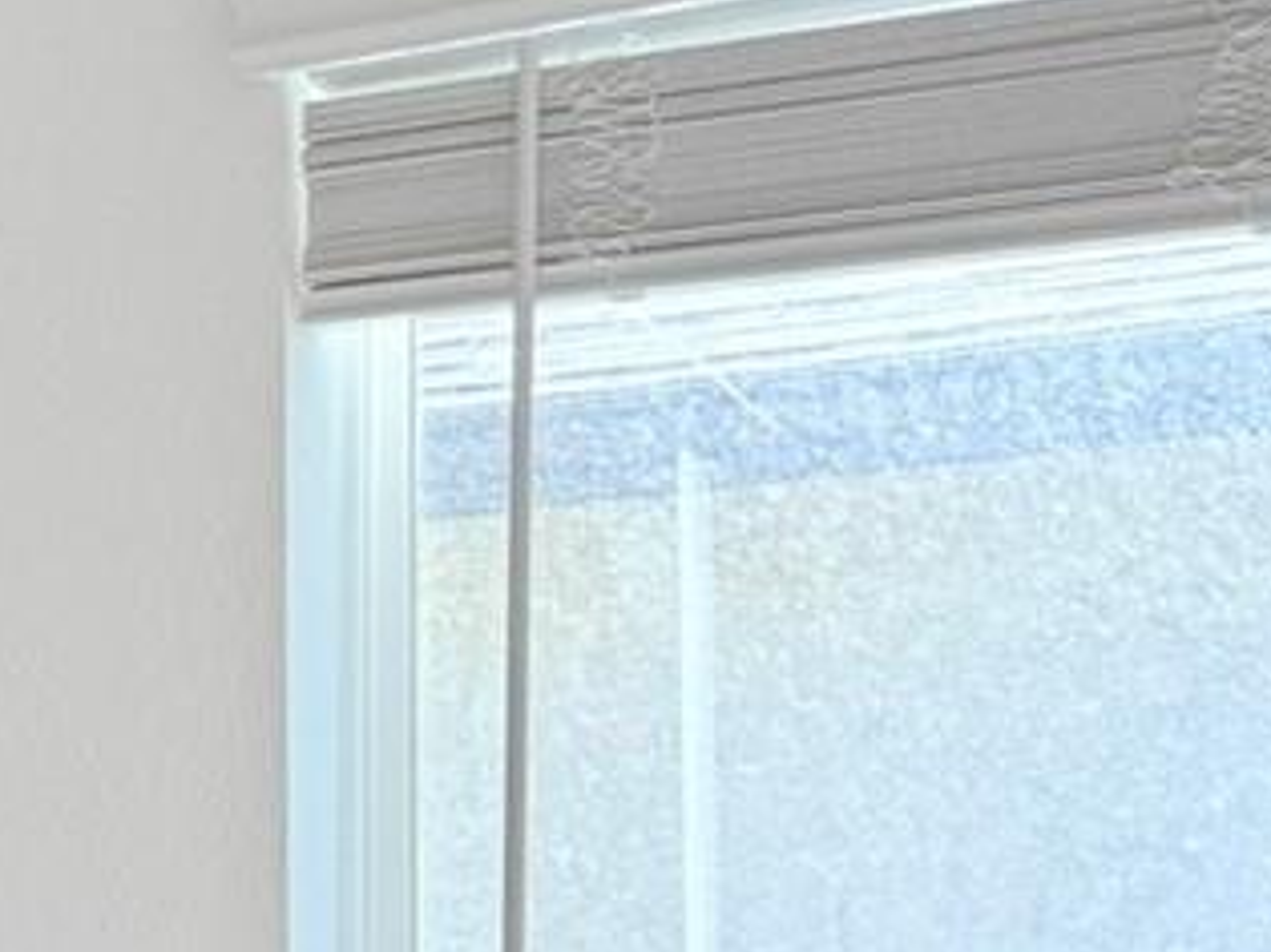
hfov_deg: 12.4
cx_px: -1868
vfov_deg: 11.8
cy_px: 1255
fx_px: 4478
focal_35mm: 122
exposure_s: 1/233
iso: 80
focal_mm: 6.76
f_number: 1.78
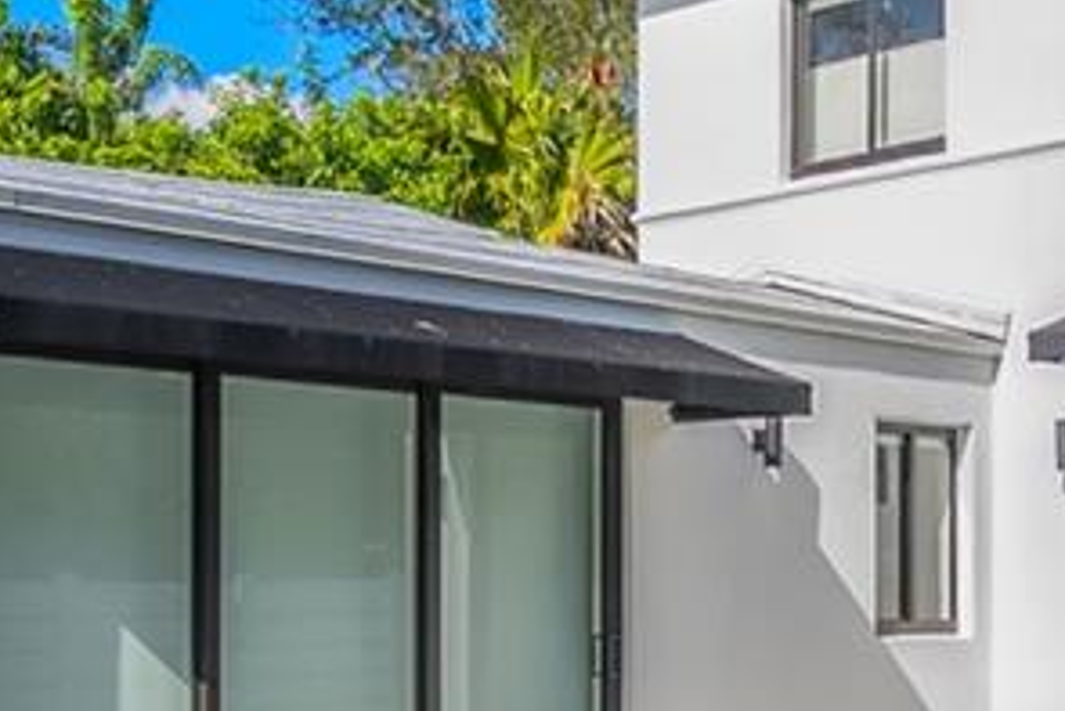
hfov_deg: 30.6
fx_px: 1924
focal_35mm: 65
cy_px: 884
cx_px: 736
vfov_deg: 19.5
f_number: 8
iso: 100
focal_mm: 12
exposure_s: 1/160
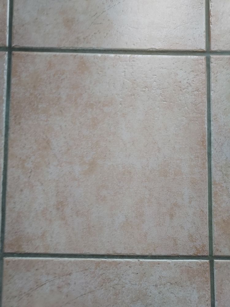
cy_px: 154
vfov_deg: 71.6
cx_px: 115
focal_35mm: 24
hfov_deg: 56.8
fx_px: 213
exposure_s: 1/60
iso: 125
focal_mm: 4.6
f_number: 1.8
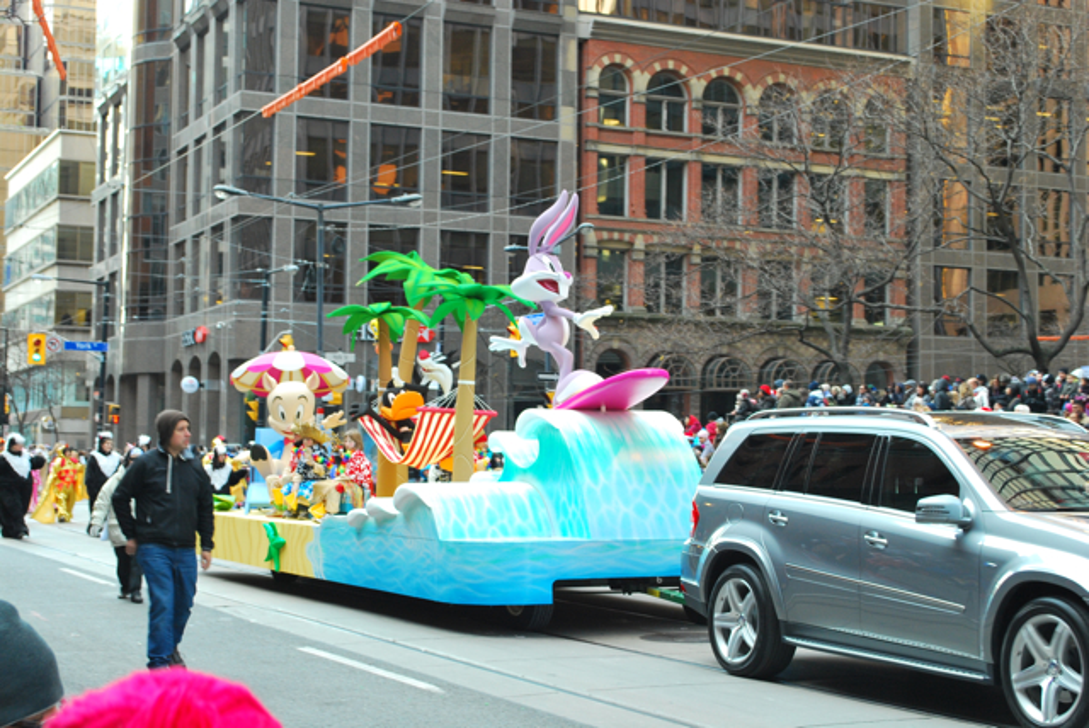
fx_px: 1817
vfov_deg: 22.7
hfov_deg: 33.4
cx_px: 544
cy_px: 364
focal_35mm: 60
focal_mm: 40
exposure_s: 1/30
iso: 400
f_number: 8
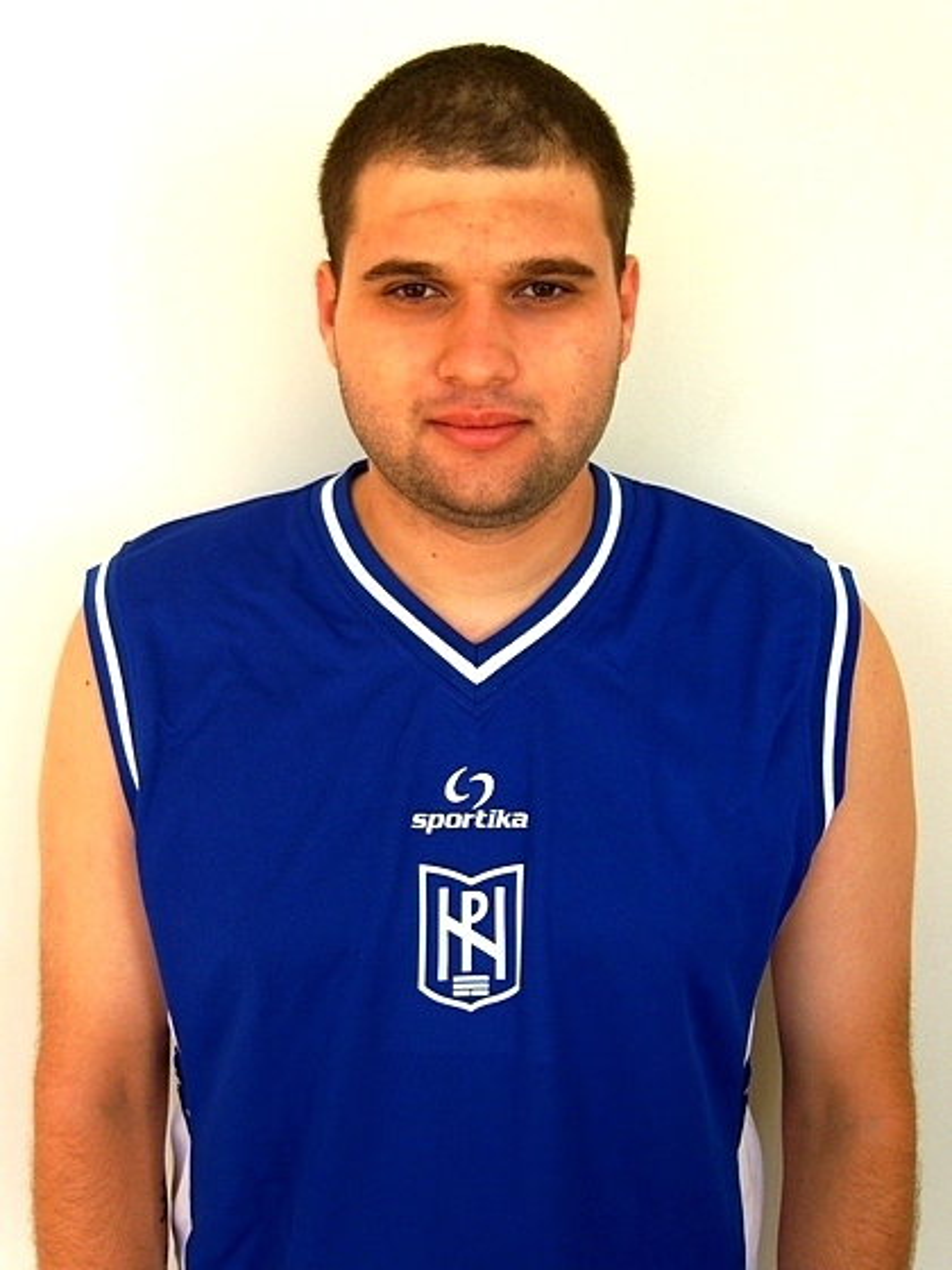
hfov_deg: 40.7
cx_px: 476
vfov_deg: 52.6
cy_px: 635
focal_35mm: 35
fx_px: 1283
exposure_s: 1/90
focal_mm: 7.4
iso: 50
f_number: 2.8
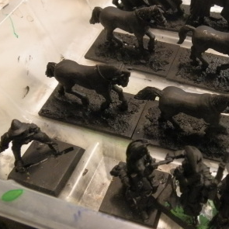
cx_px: 172
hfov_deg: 36.7
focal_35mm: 45
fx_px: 337
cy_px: 80
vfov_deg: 37.2
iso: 400
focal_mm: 5
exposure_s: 1/60
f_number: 3.1
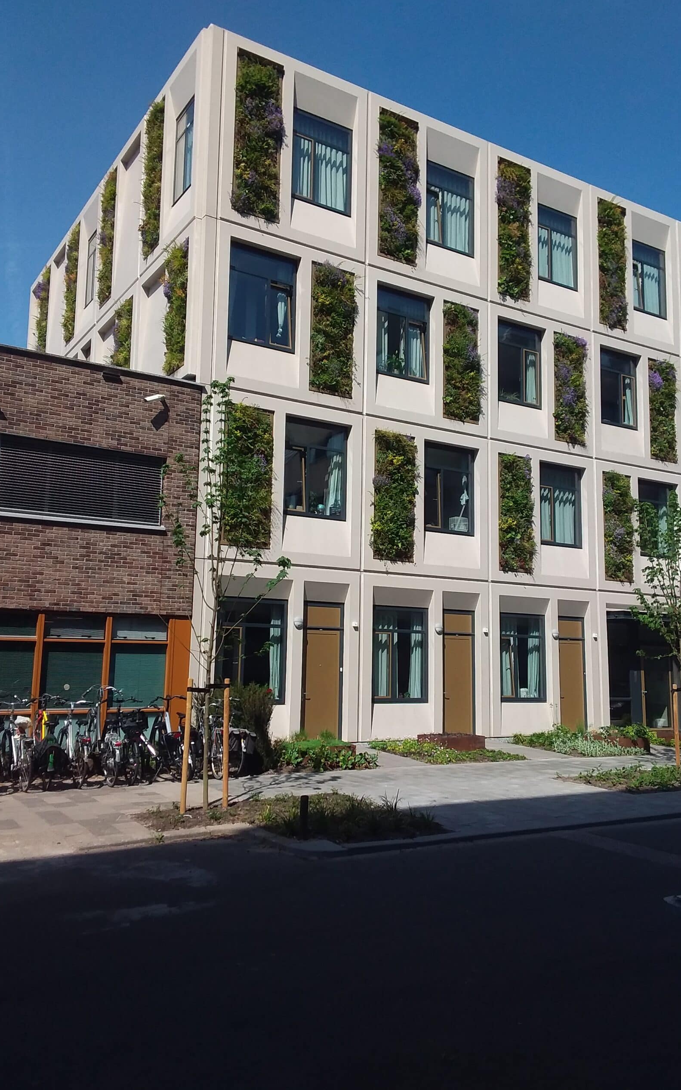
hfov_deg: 41.8
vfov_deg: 62.9
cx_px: 368
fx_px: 891
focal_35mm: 30
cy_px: 543
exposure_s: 1/1819
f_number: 1.9
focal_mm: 2.91
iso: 40
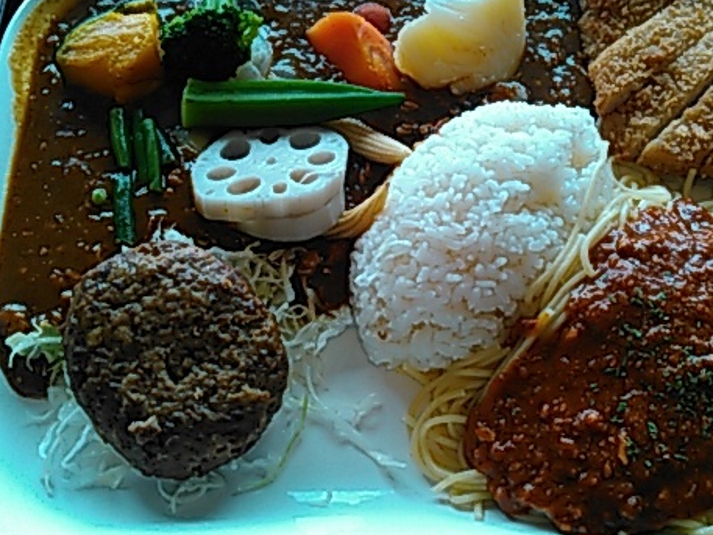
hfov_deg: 44.7
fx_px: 865
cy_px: 234
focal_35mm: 42
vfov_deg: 34.3
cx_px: 407
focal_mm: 4
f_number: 2.4
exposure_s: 1/22.5
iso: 100
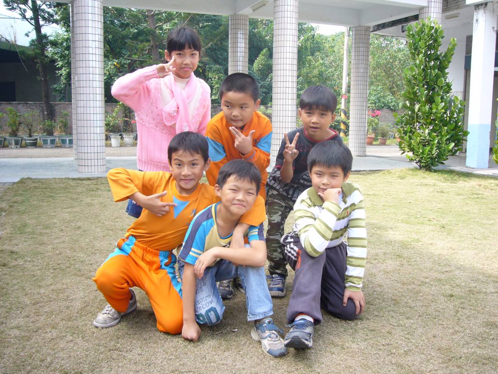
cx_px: 249
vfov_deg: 40.7
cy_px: 187
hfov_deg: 52.6
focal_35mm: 35
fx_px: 504
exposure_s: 1/200
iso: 80
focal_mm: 5.7
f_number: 3
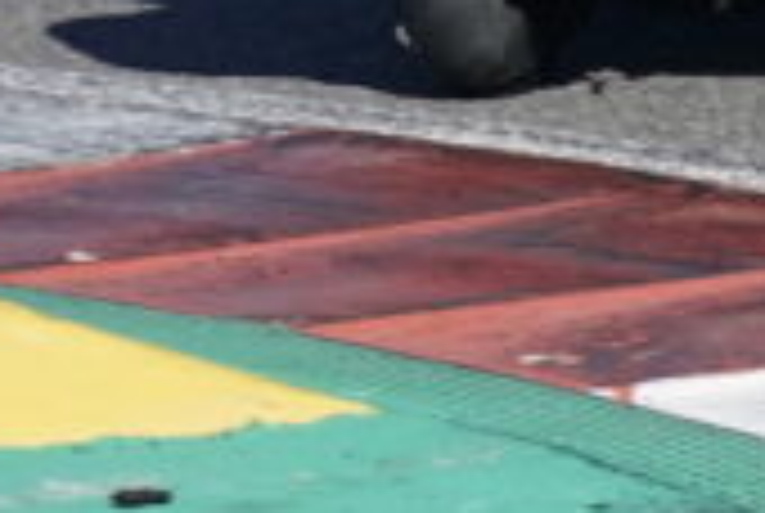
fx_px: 85488
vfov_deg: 0.3
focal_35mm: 4016
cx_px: 1350
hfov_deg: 0.5
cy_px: -164
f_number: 8
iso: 320
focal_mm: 600
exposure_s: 1/1000
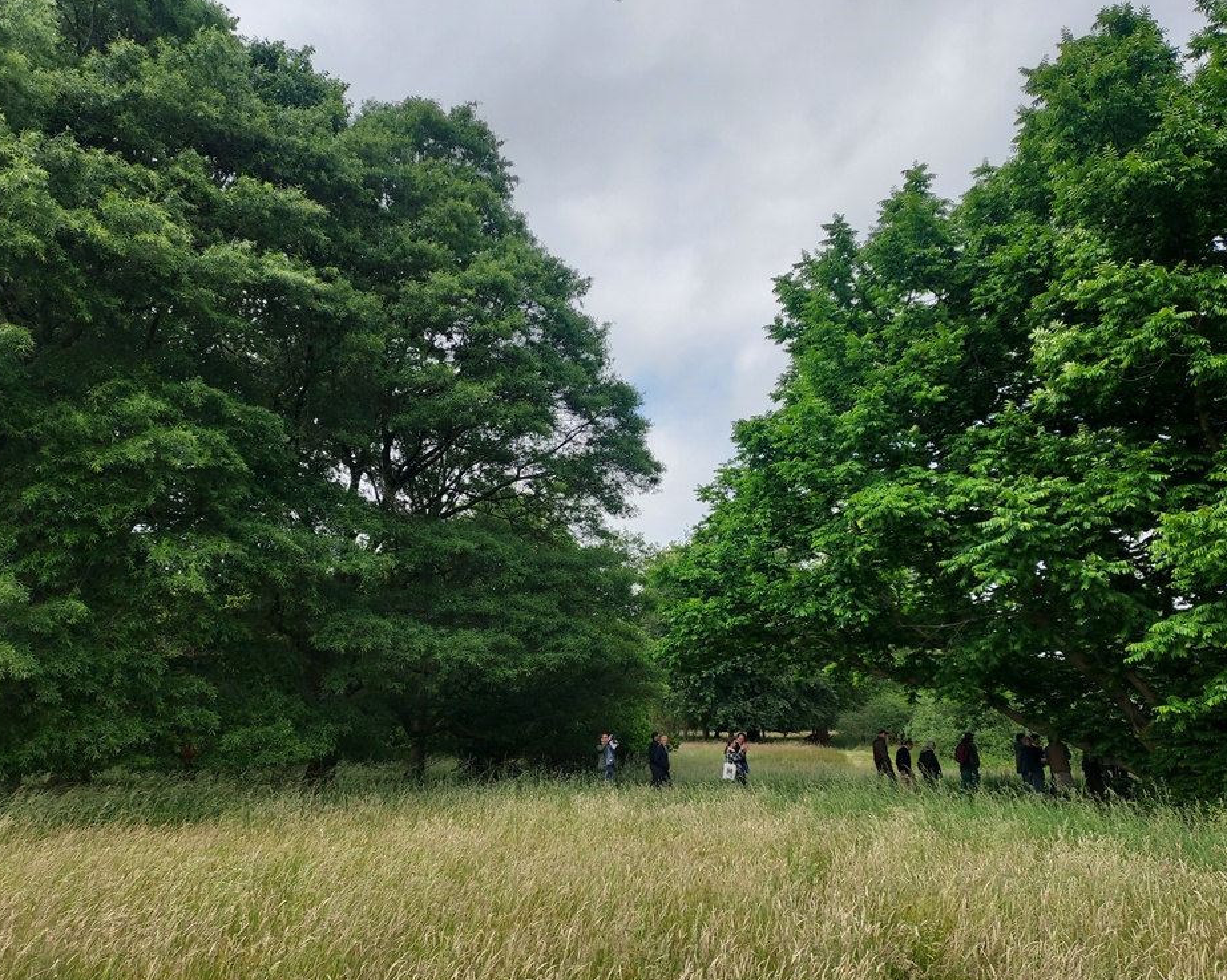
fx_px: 944
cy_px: 482
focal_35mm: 26
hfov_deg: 66.0
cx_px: 645
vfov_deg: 54.9
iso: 40
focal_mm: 4.6
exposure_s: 1/1007
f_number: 1.8
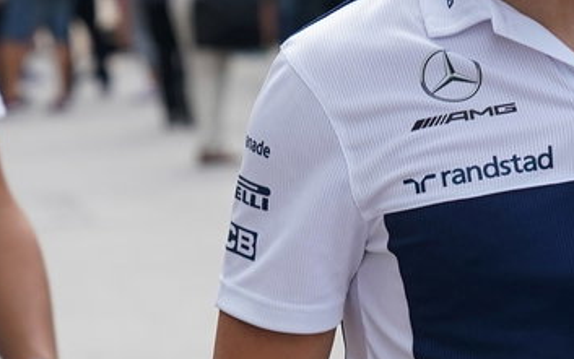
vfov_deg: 4.1
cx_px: 348
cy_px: 282
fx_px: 5055
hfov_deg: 6.5
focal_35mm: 323
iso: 400
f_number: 4
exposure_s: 1/500
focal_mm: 70
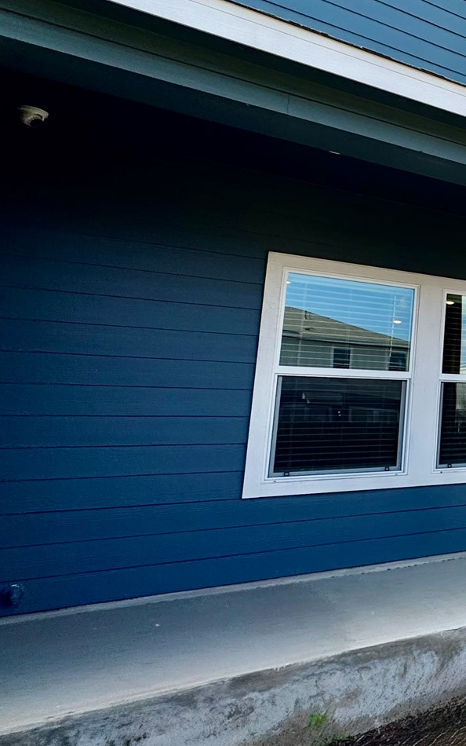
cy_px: 331
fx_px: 650
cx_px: 777
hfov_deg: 24.5
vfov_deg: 59.5
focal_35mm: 32
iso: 50
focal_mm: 2.22
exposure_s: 1/849
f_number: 2.2
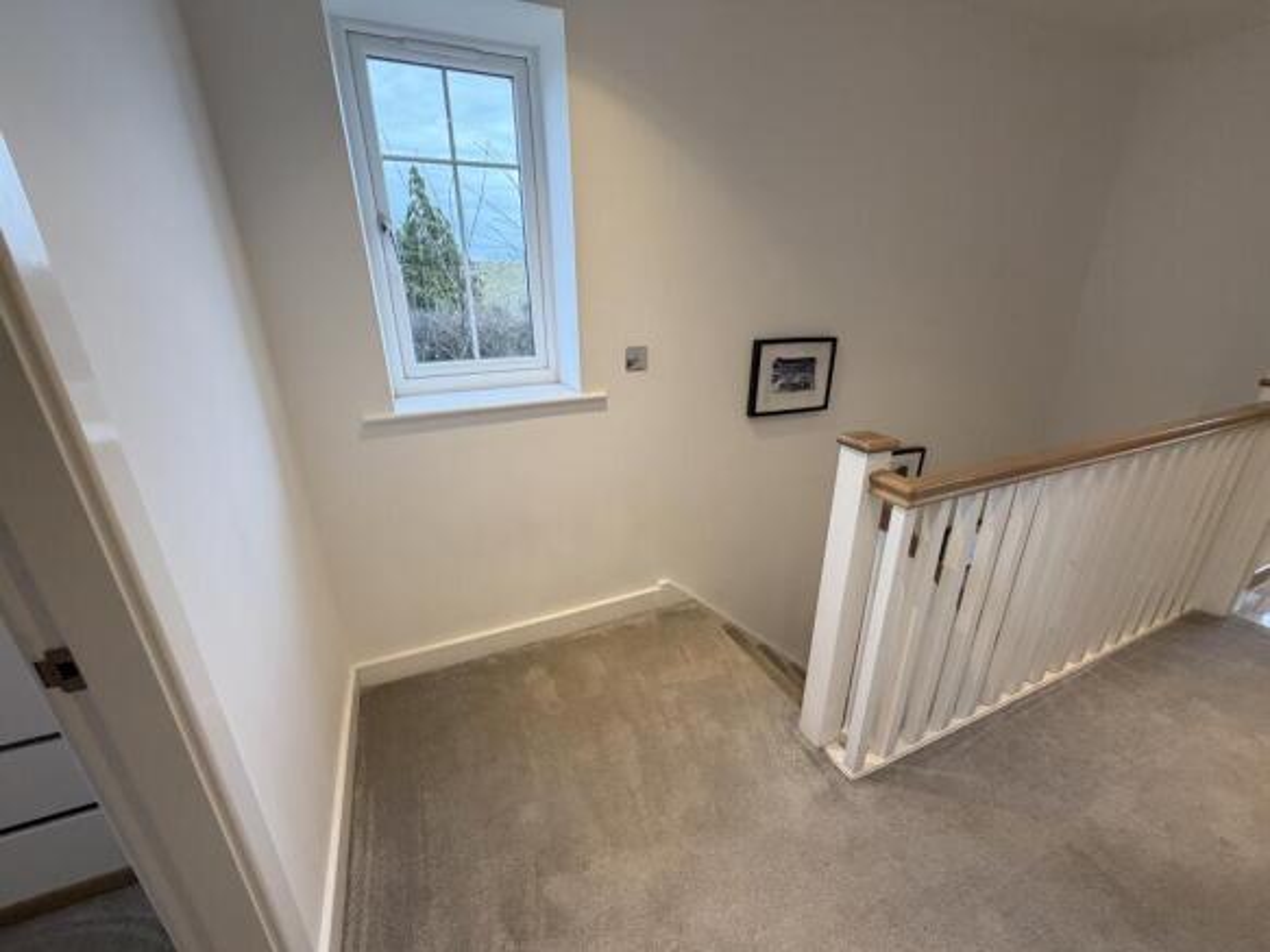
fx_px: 514
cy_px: 476
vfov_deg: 85.7
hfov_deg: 102.1
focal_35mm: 14
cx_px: 635
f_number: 2.2
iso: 320
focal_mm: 2.22
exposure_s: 1/100
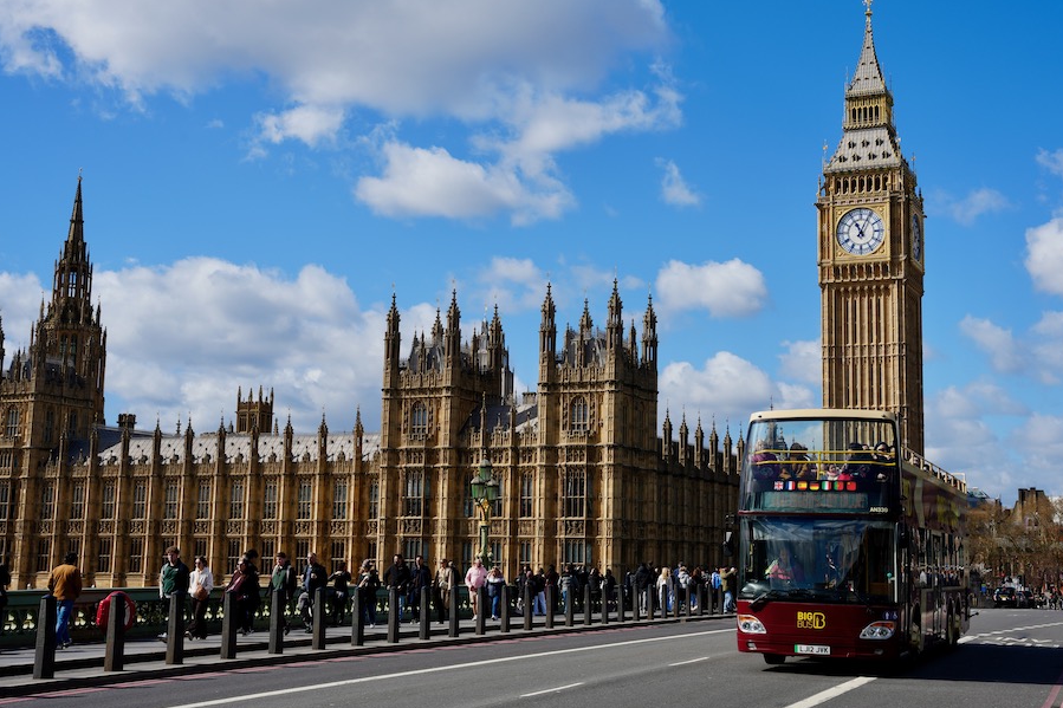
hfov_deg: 40.2
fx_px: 1453
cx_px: 568
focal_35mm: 49
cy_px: 323
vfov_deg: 27.4
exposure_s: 1/250
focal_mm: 43.2
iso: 100
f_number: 10
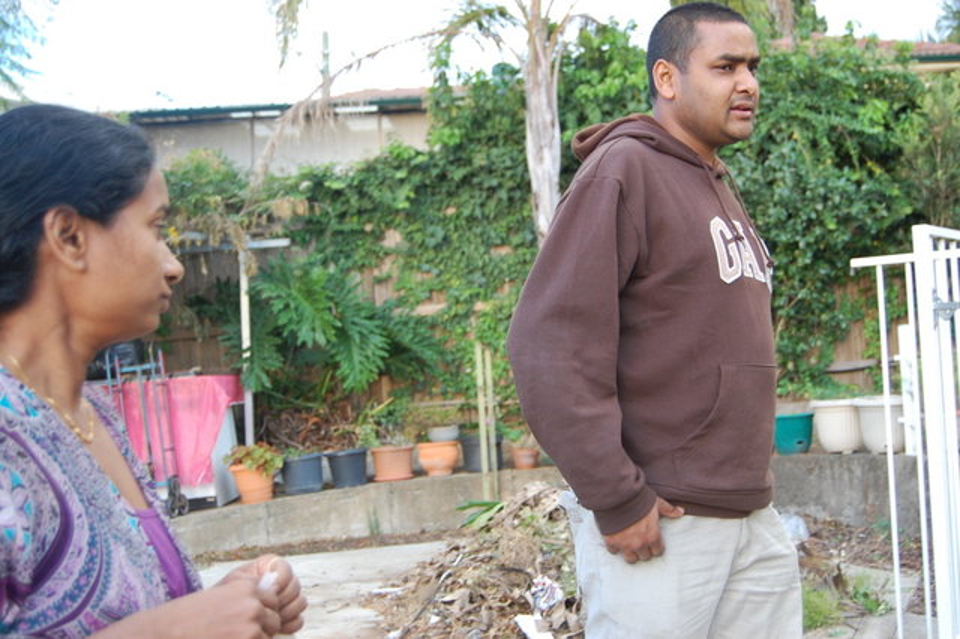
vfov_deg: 28.9
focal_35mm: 46
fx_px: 1239
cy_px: 320
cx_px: 480
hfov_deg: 42.3
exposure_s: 1/100
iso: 400
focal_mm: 31
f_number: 5
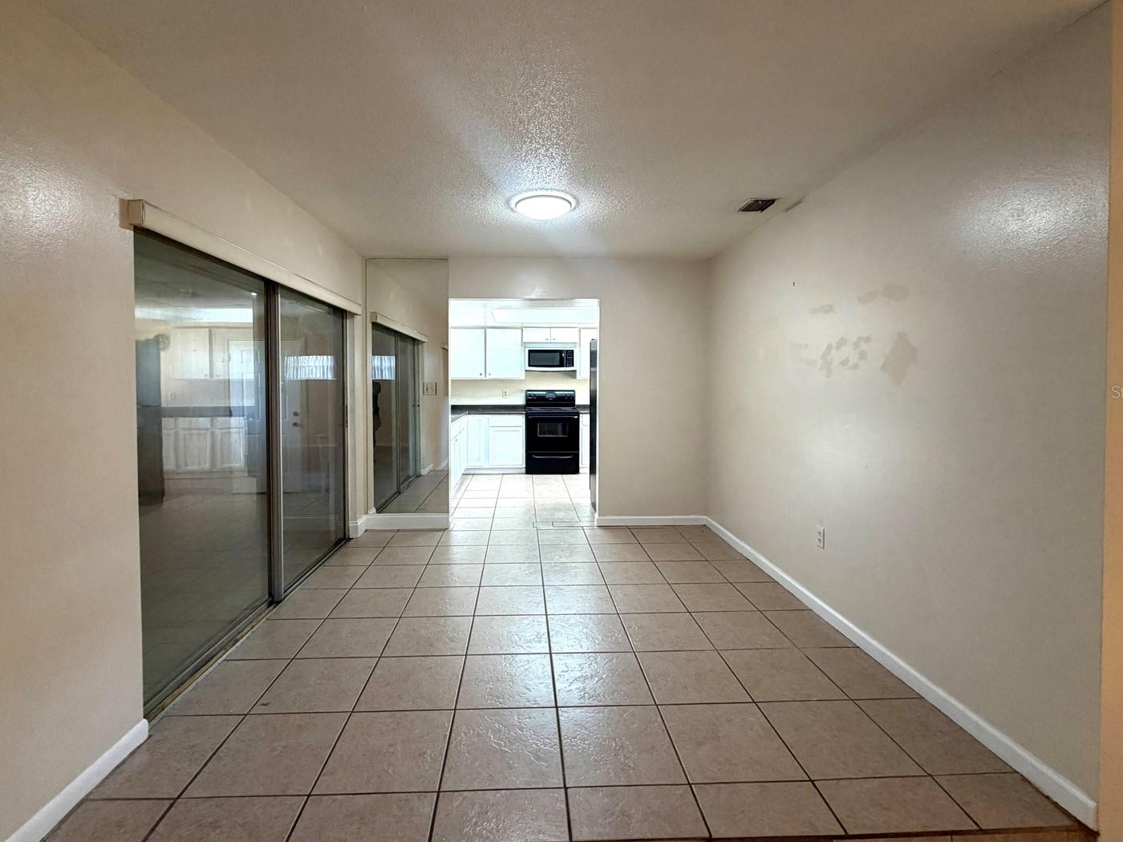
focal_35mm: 16
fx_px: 519
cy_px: 391
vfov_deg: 78.0
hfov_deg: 94.5
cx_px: 545
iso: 200
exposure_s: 1/60
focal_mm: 2.22
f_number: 2.2
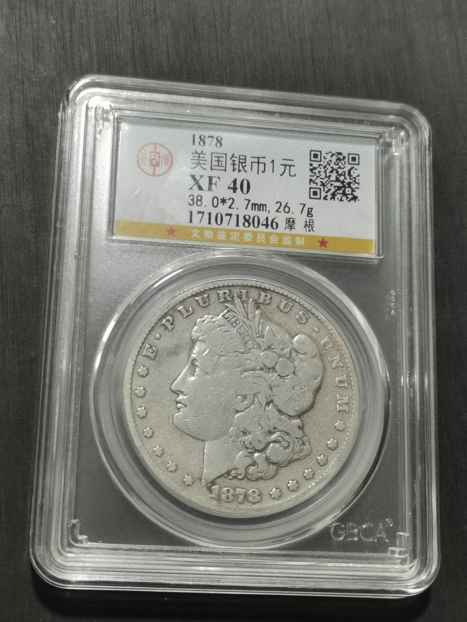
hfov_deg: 24.0
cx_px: 234
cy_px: 311
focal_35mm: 61
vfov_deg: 31.7
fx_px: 1097
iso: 100
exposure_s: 1/100
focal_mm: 5.58
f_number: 1.8
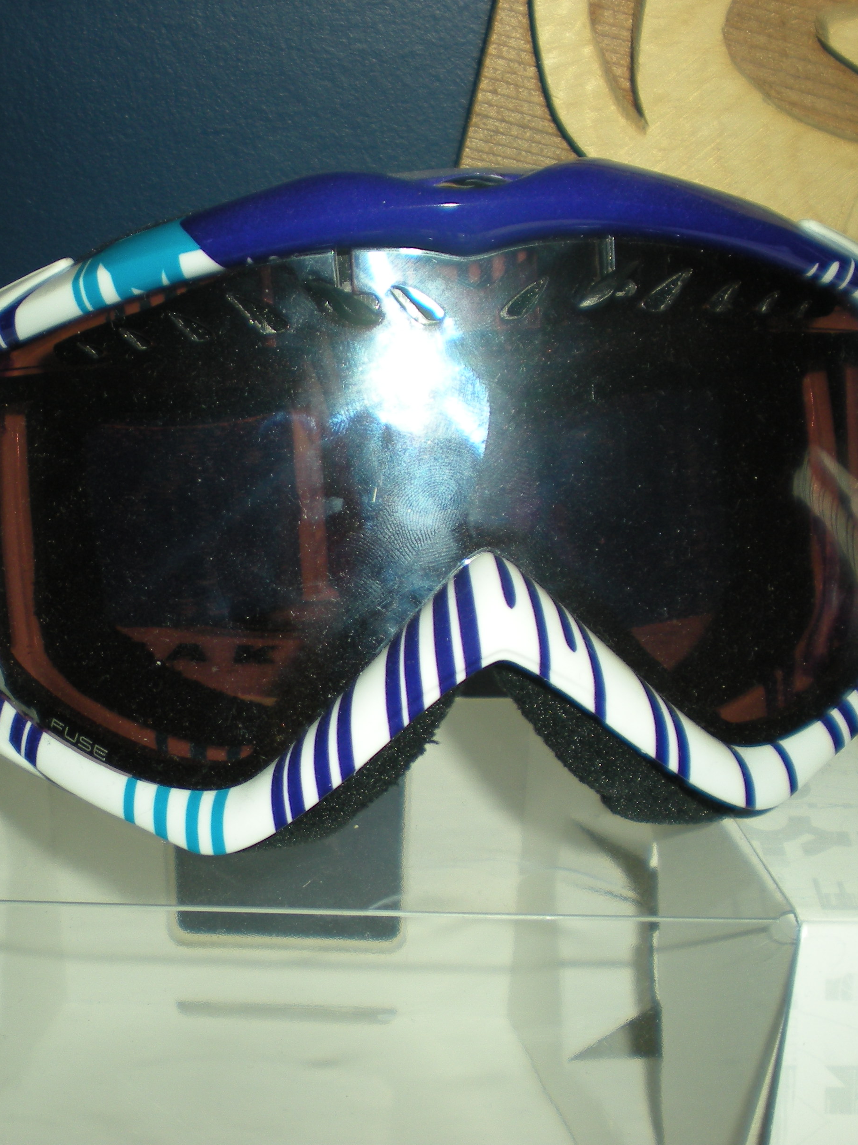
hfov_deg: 28.4
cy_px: 575
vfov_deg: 37.5
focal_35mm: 51
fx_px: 1685
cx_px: 314
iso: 64
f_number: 3.1
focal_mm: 6.3
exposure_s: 1/60
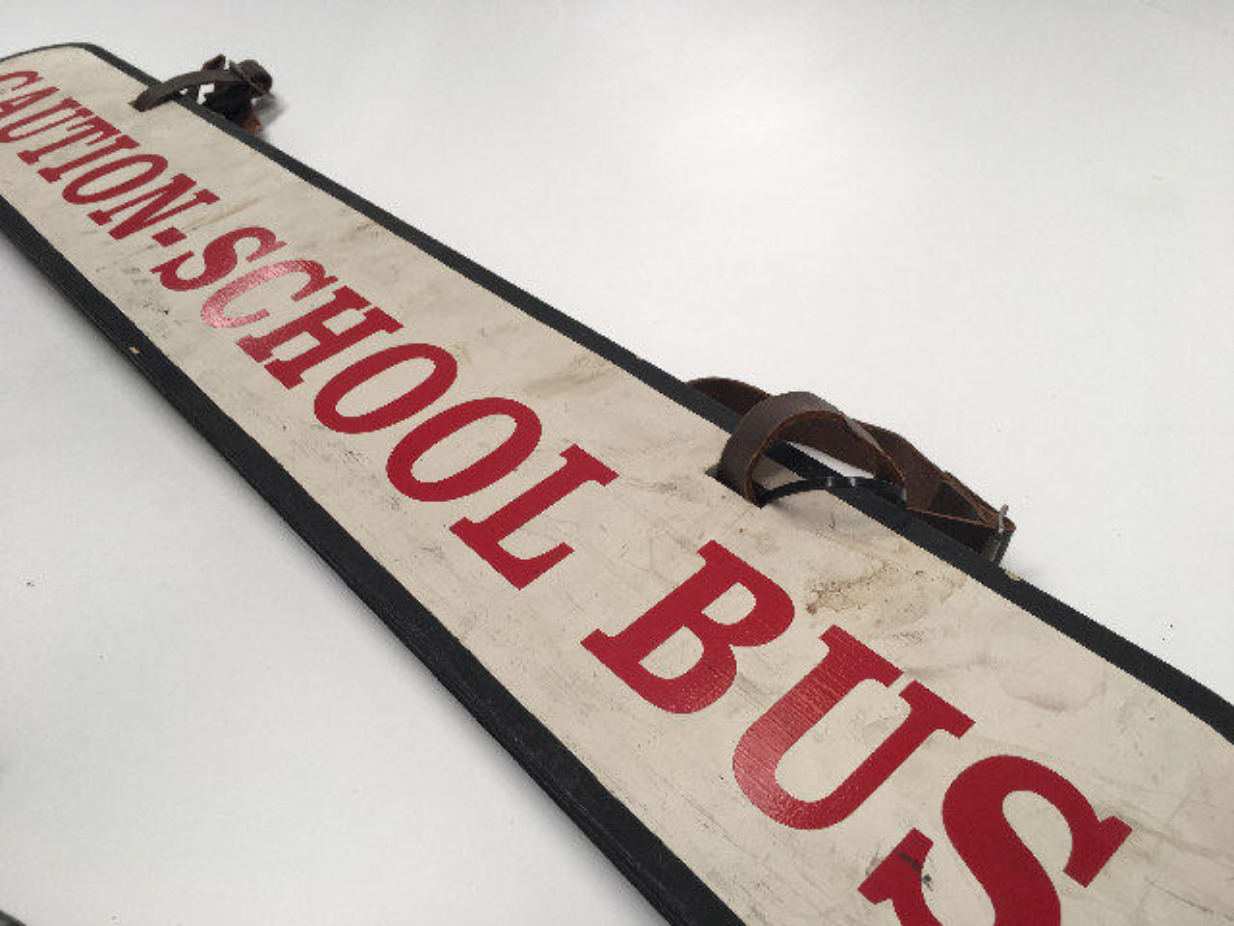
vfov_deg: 48.2
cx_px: 617
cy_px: 463
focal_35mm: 29
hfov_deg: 61.7
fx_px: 1034
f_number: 2.2
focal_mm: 4.15
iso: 25
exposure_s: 1/60
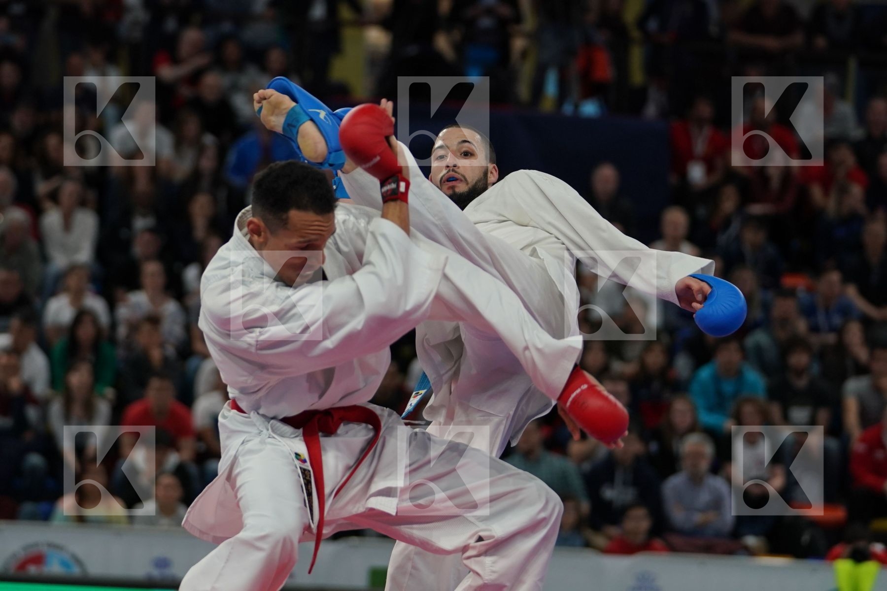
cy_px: 296
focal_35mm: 174
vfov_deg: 7.9
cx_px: 444
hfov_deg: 11.8
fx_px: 4287
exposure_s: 1/1000
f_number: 2.8
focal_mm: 116
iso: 1000
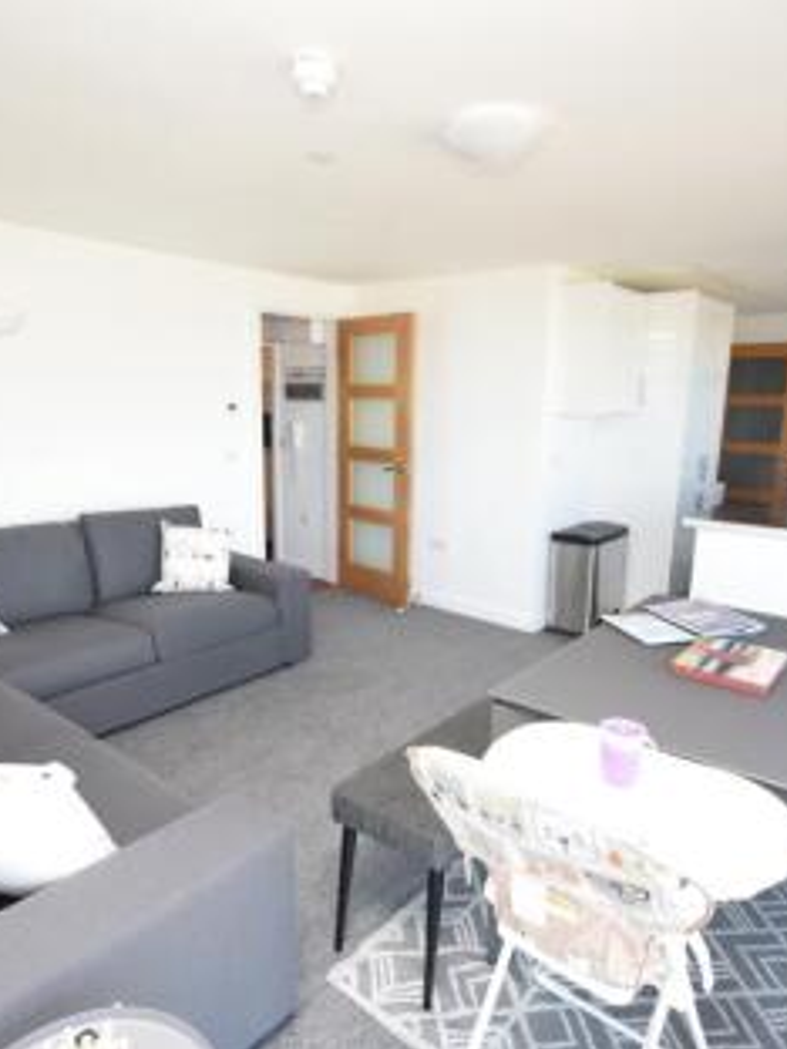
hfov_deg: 61.1
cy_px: 523
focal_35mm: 22
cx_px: 400
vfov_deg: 76.4
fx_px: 667
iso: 720
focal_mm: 10
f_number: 5.6
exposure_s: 1/125
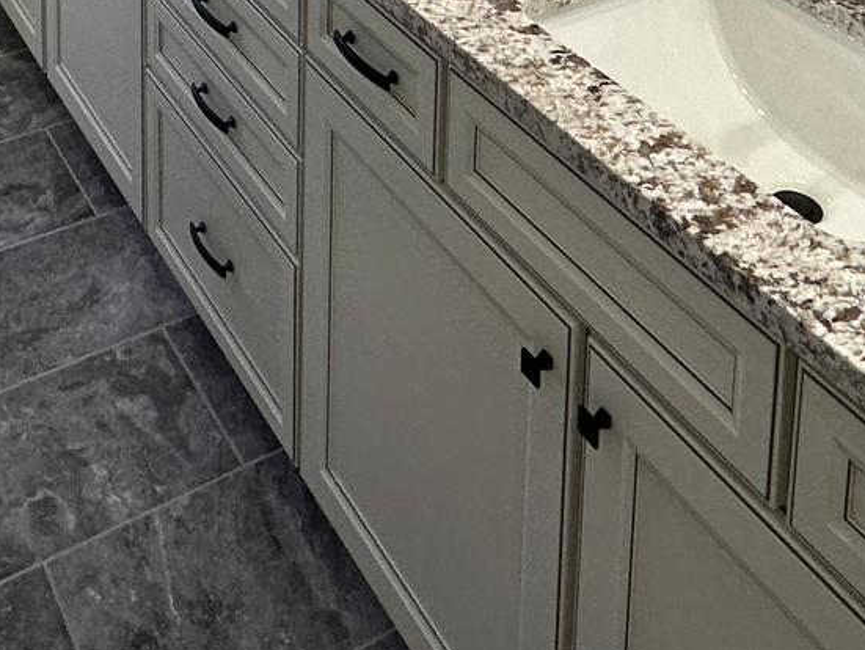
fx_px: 1300
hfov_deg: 36.5
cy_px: -509
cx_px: 295
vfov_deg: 20.3
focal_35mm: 52
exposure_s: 1/120
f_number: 2.2
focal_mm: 2.22
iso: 100
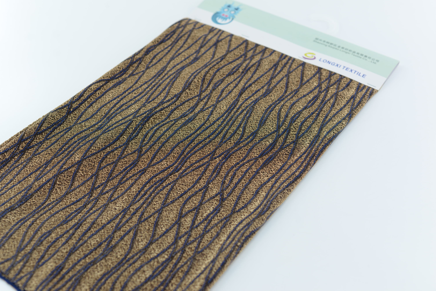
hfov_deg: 39.6
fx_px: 606
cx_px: 218
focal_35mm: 50
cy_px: 146
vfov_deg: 27.0
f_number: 4
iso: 100
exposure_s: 1/100
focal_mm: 50
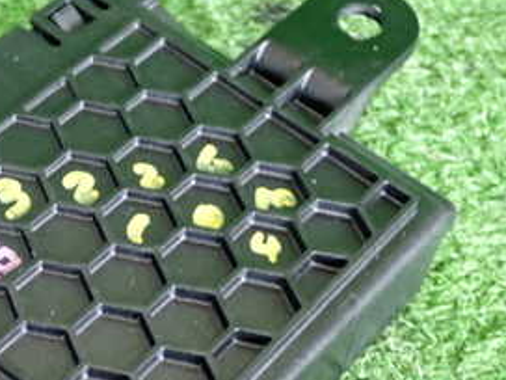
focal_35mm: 97
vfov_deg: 15.1
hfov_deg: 20.1
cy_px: 307
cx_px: 115
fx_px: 1418
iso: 800
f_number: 2.9
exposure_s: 1/30
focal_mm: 7.84
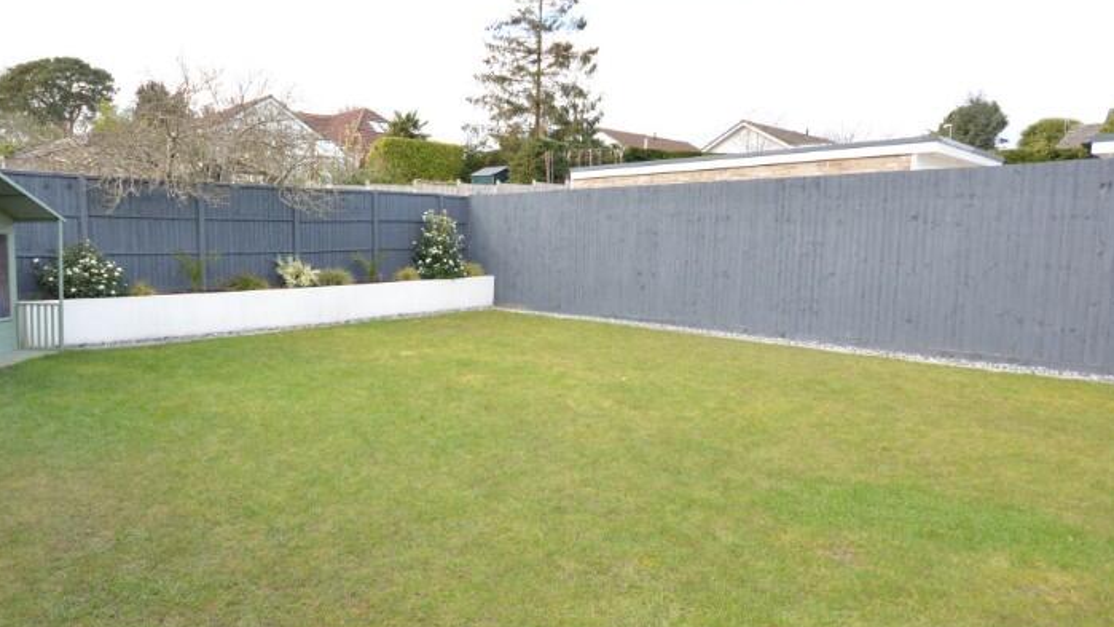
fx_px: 679
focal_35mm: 23
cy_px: 319
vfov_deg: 49.5
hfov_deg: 77.8
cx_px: 446
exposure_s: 1/160
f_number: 8
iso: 400
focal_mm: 10
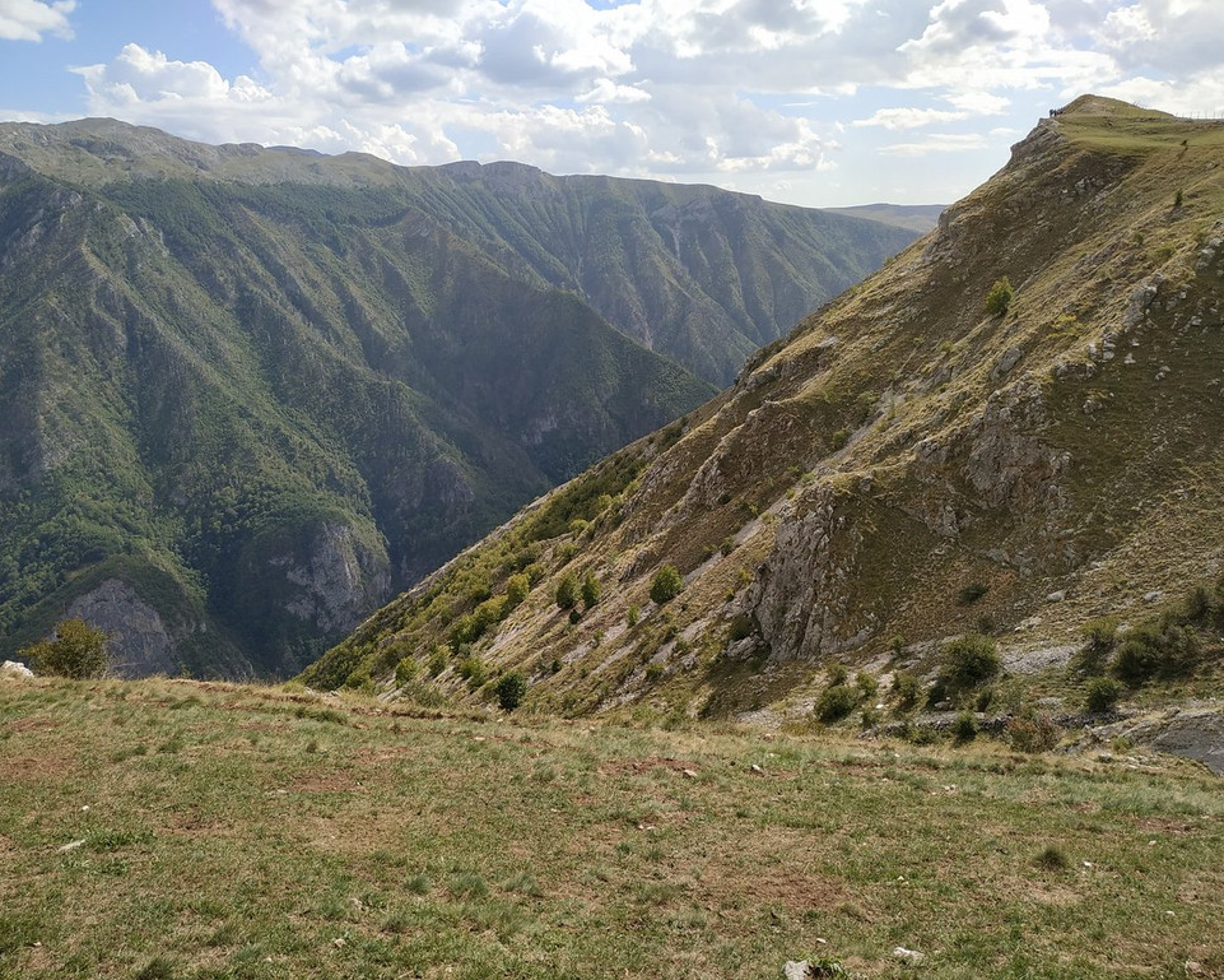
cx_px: 575
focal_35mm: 26
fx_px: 942
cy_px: 489
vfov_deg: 54.9
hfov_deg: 66.0
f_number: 1.9
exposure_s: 1/3937
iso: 200
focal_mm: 3.94
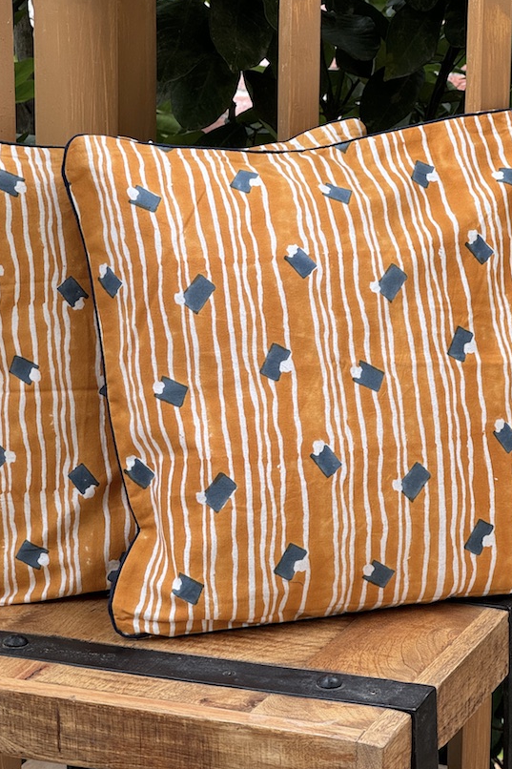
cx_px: 265
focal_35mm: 99
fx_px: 2113
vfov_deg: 20.6
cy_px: 327
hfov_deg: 13.8
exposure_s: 1/99
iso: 50
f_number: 2.8
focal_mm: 9
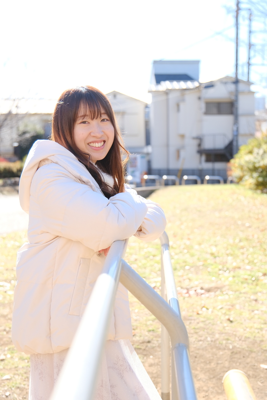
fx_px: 534
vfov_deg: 41.1
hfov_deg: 28.1
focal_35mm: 48
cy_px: 200
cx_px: 134
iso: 320
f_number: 2.8
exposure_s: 1/680
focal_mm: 32
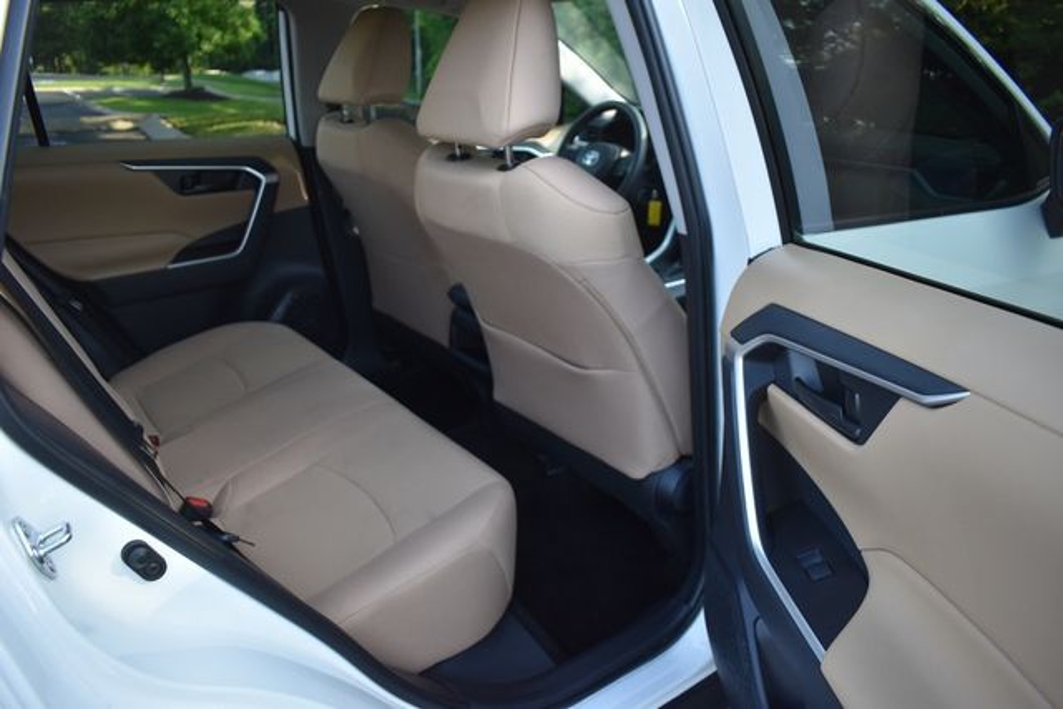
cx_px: 532
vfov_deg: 48.0
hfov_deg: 67.4
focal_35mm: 27
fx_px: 797
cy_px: 354
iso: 400
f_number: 4
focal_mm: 18
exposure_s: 1/250
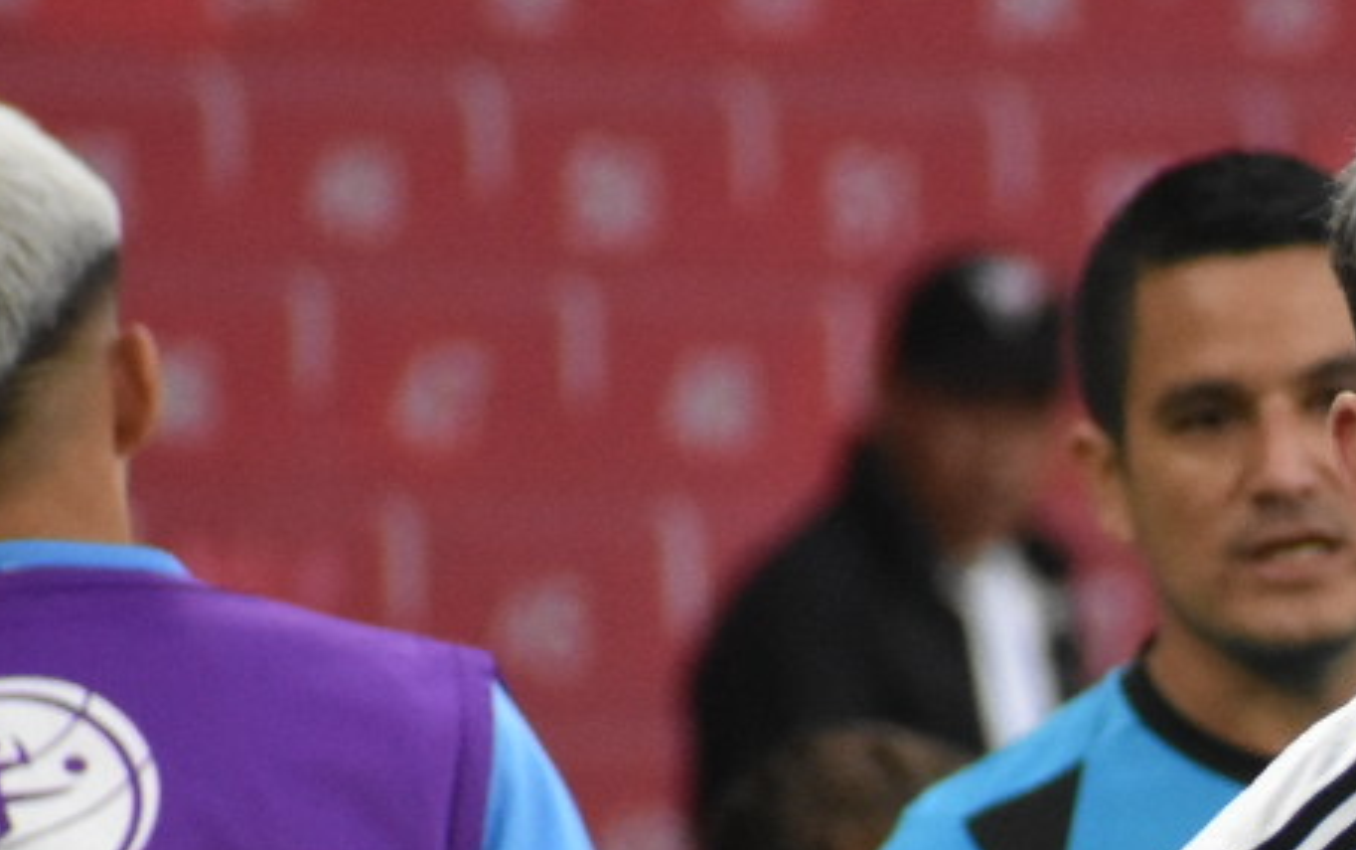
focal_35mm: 1523
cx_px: 1419
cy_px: 996
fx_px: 56318
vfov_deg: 0.9
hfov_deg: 1.4
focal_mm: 280
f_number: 6.3
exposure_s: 1/1000
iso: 3200
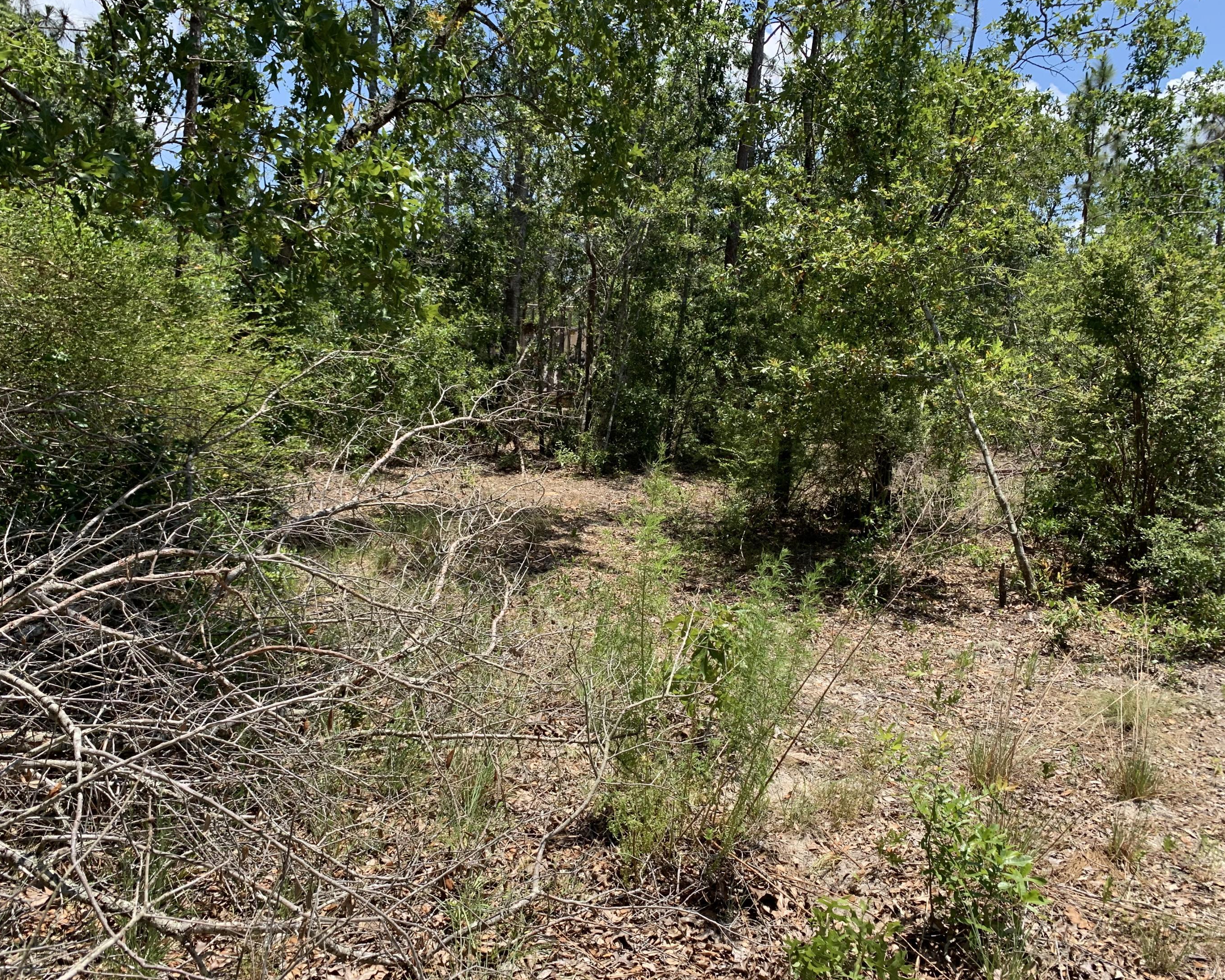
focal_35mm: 28
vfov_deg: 51.5
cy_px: 501
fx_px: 1015
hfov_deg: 62.2
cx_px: 615
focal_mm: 4.25
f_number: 1.8
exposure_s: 1/1190
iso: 25
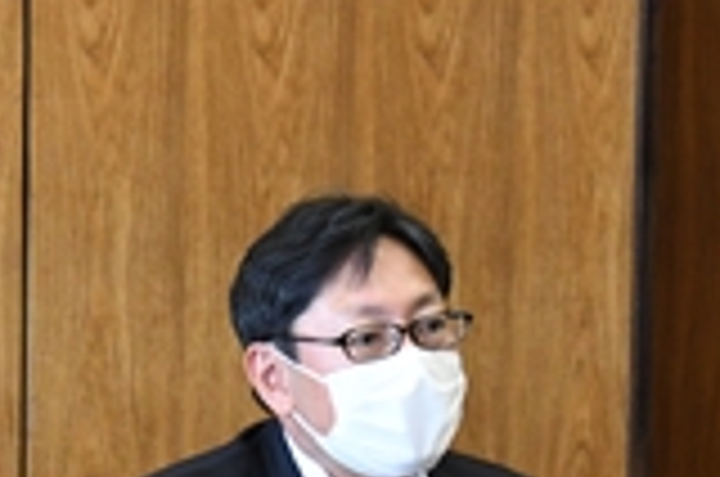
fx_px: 4870
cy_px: 403
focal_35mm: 244
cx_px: 248
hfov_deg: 8.5
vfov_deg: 5.6
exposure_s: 1/200
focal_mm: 52
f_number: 5.6
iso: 2500
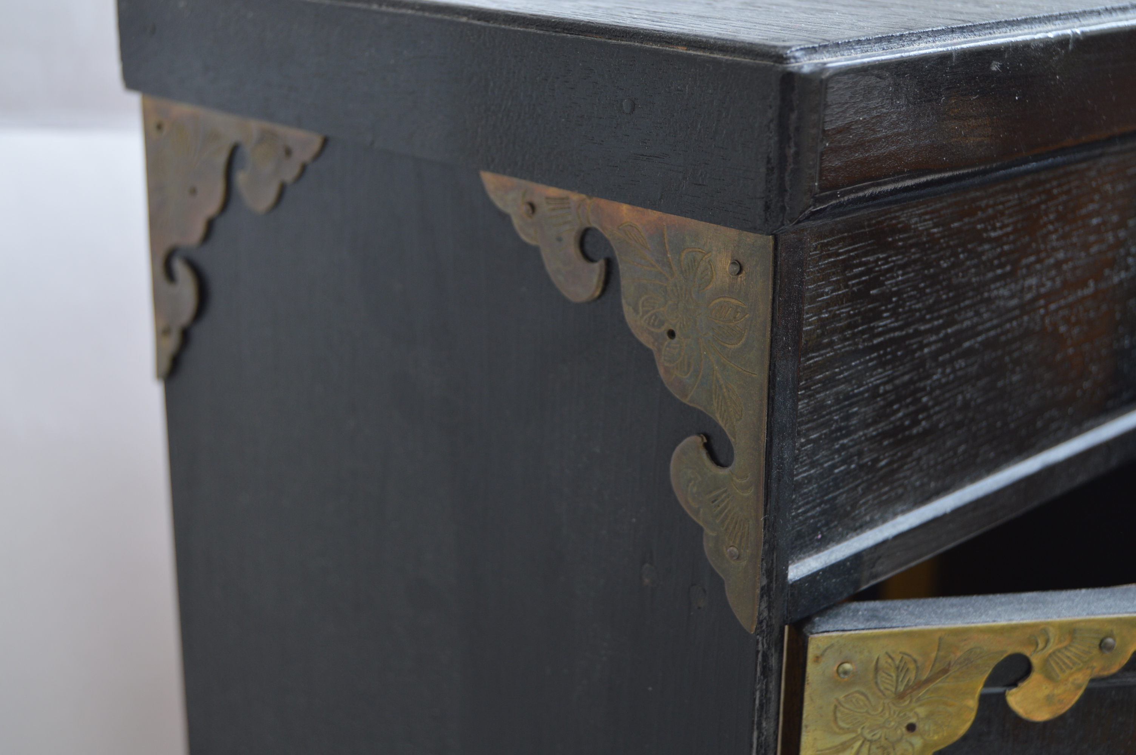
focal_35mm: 57
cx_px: 568
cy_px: 378
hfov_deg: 35.1
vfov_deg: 23.7
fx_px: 1797
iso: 200
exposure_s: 1/125
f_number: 5
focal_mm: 38
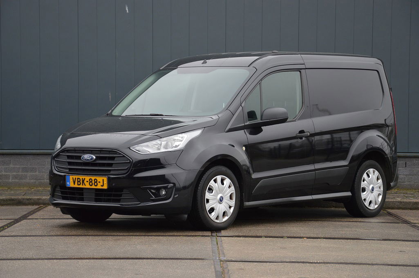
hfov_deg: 19.5
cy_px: 139
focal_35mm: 105
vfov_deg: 13.0
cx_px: 210
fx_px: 1221
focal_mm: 70
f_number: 5.3
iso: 400
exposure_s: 1/250
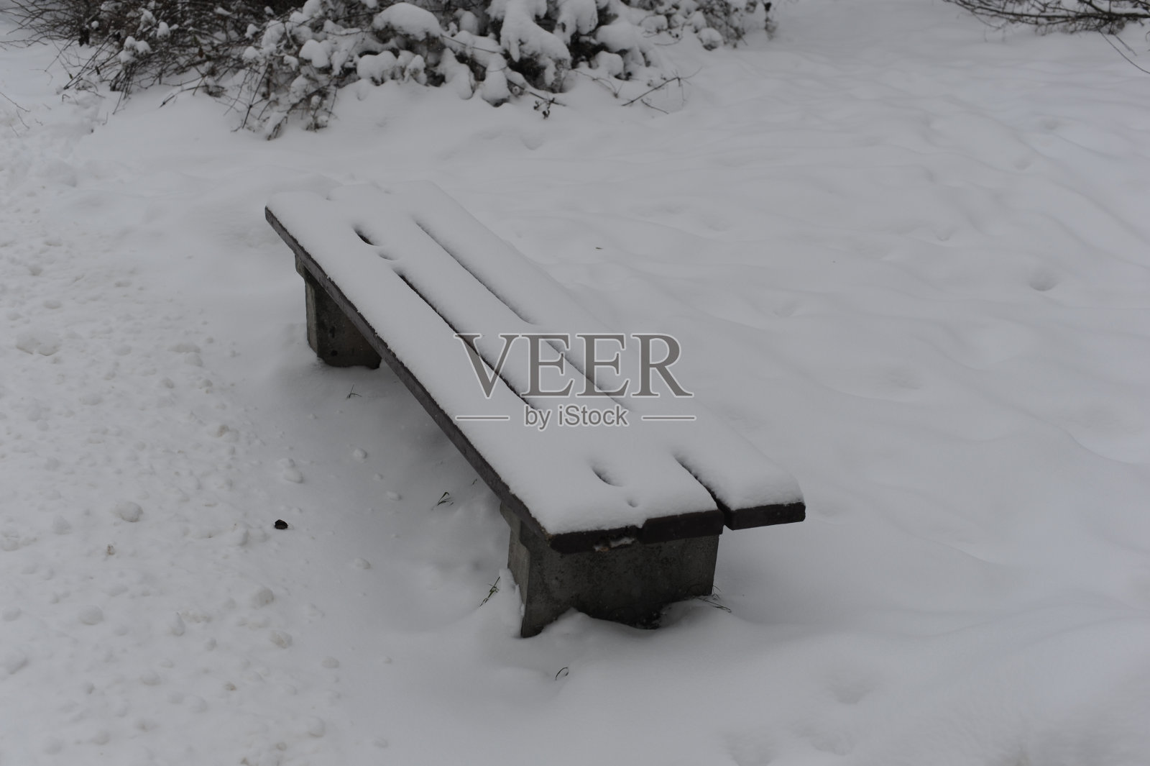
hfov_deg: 39.6
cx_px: 575
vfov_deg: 27.0
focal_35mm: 50
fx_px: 1596
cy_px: 383
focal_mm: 50
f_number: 6.3
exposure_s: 1/320
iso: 200
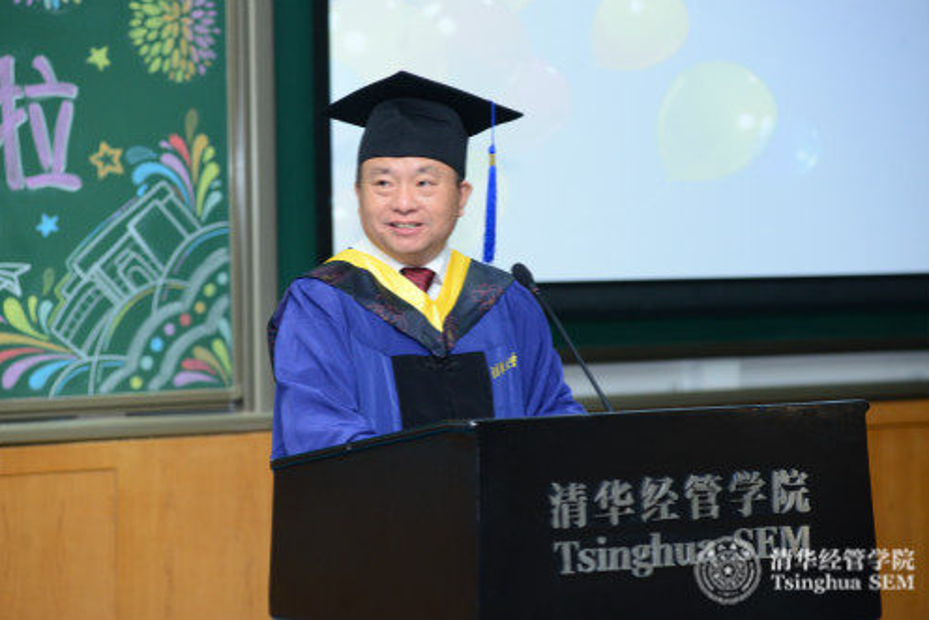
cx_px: 464
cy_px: 310
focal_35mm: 126
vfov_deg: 10.9
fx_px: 3252
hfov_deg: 16.3
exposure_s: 1/125
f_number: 5
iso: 1600
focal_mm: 125
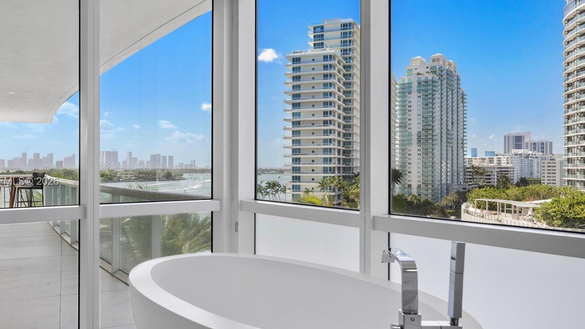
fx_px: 450
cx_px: 274
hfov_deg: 66.0
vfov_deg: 40.1
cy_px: 182
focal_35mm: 29
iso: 320
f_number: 8
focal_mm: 23
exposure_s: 1/320
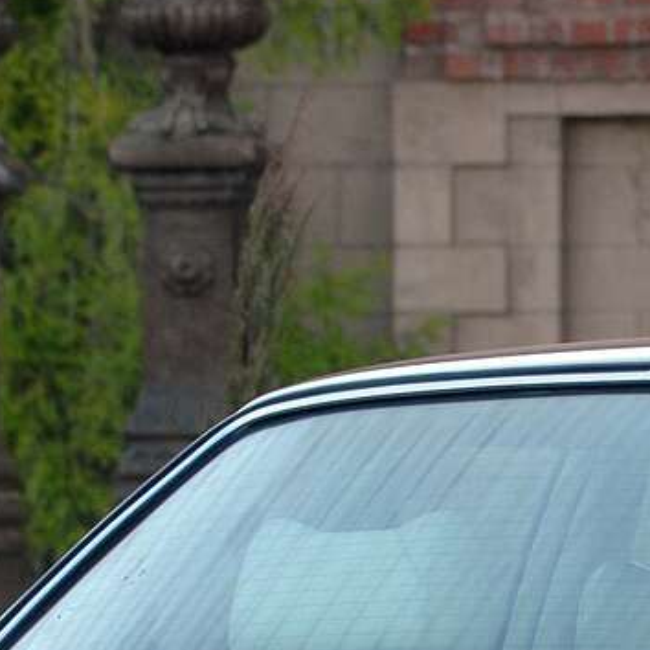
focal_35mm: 725
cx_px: 1047
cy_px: 734
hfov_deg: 2.4
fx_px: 15409
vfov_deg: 2.4
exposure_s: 1/30
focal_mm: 105
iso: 125
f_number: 4.5
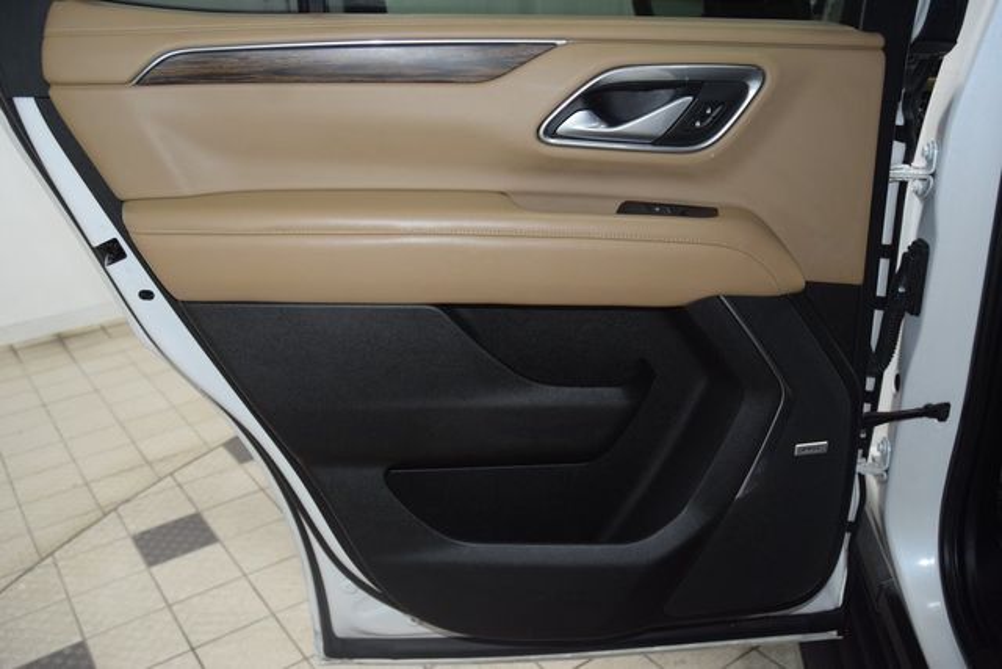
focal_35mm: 33
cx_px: 501
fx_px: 919
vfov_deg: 40.0
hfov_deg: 57.2
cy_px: 334
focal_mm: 22
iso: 1000
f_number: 3.5
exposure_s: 1/60
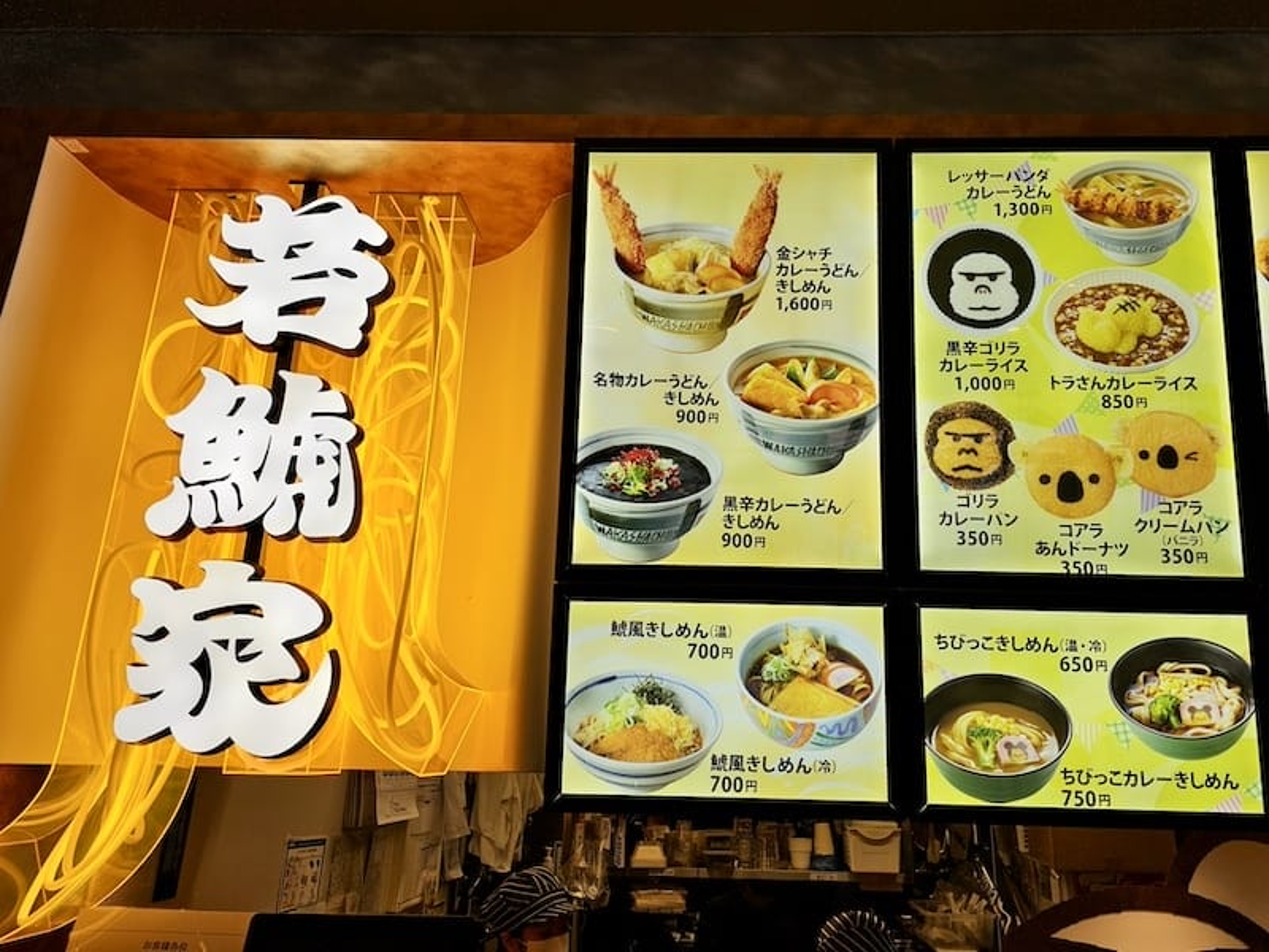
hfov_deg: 73.9
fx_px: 843
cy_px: 476
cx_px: 634
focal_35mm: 23
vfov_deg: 58.9
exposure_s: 1/230
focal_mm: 6.3
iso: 10
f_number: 1.7
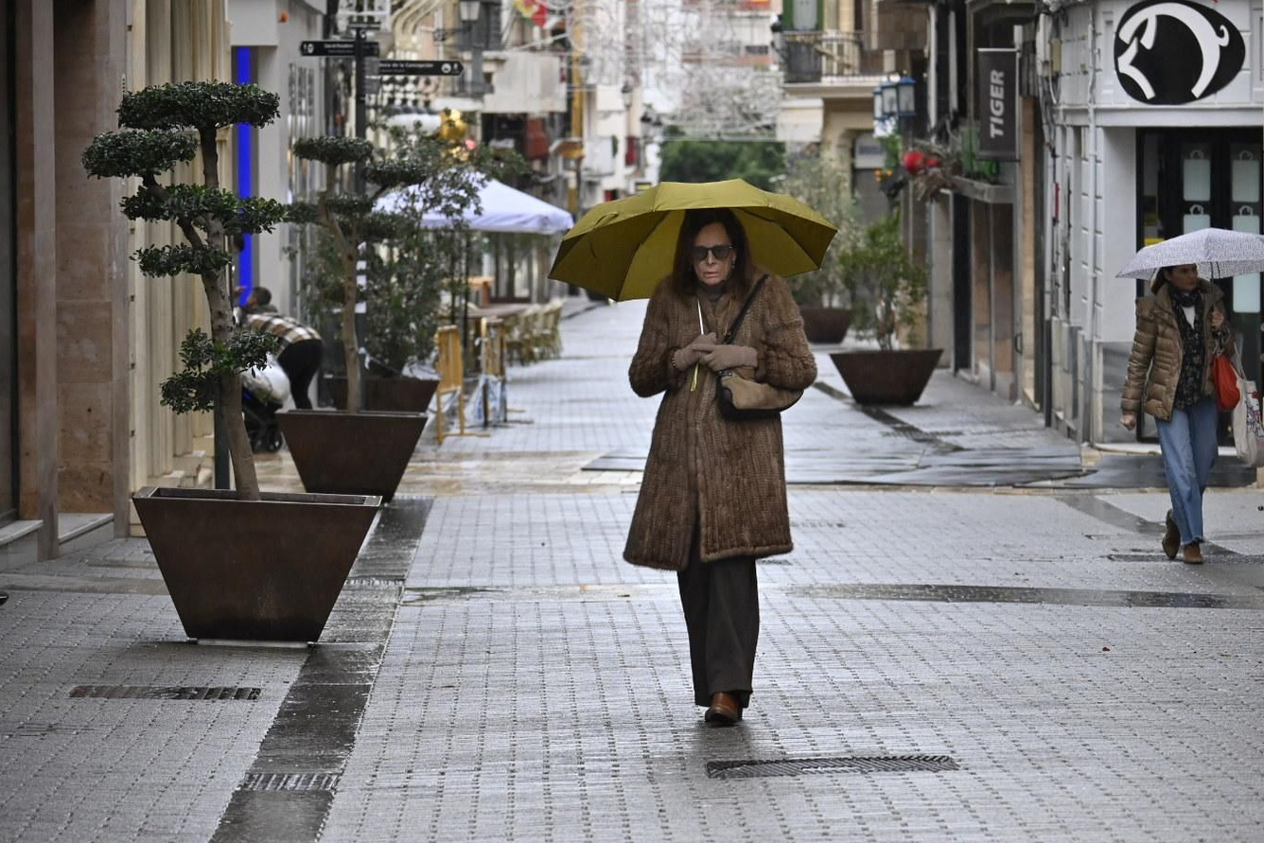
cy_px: 455
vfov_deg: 6.7
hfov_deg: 10.0
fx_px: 7254
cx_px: 709
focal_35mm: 207
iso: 800
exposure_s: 1/250
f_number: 5.3
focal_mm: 115
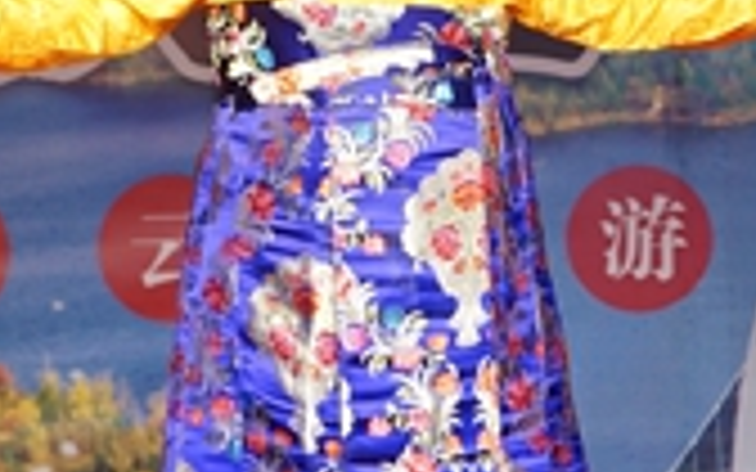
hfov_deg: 8.3
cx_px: 4
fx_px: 5171
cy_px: 202
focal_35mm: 251
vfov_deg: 5.2
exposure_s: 1/320
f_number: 5
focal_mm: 69
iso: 800
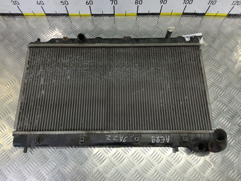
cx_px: 120
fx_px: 160
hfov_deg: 73.9
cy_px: 90
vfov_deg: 58.9
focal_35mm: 23
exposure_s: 1/50
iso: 114
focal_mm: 4.11
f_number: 1.6
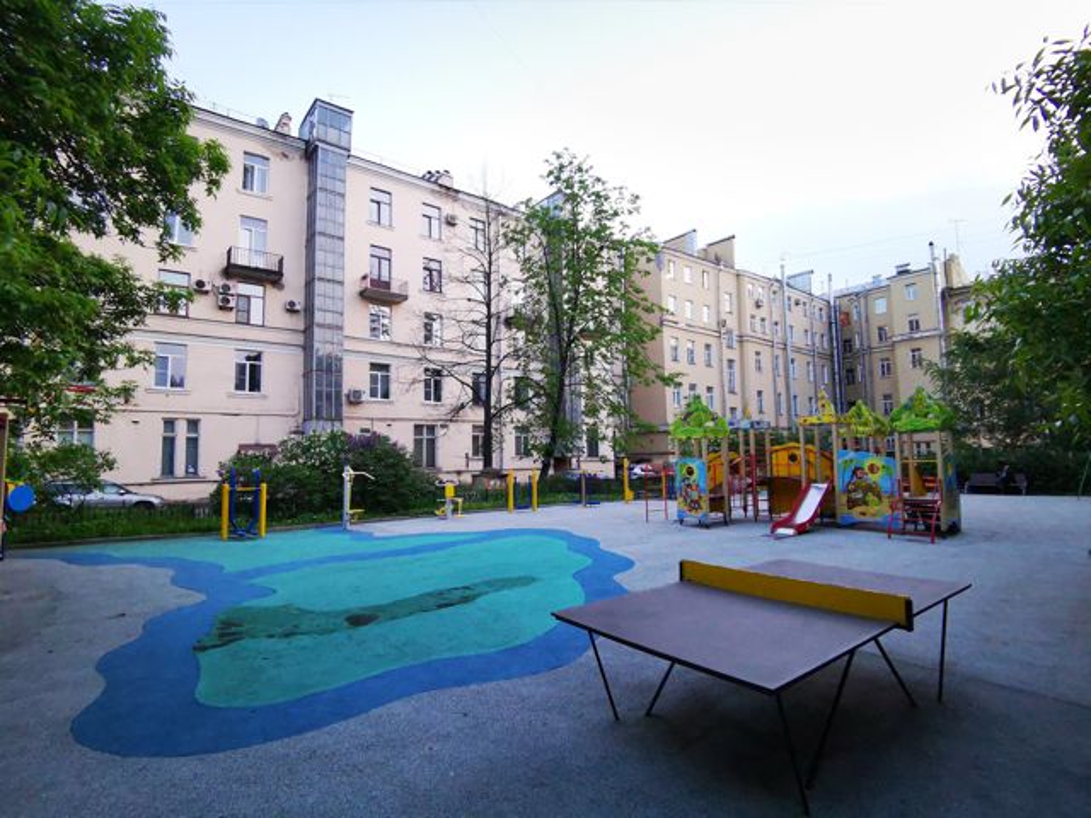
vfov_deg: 74.7
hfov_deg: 91.0
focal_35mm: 17
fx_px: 536
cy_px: 409
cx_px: 546
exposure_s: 1/50
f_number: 2.2
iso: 400
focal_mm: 2.26
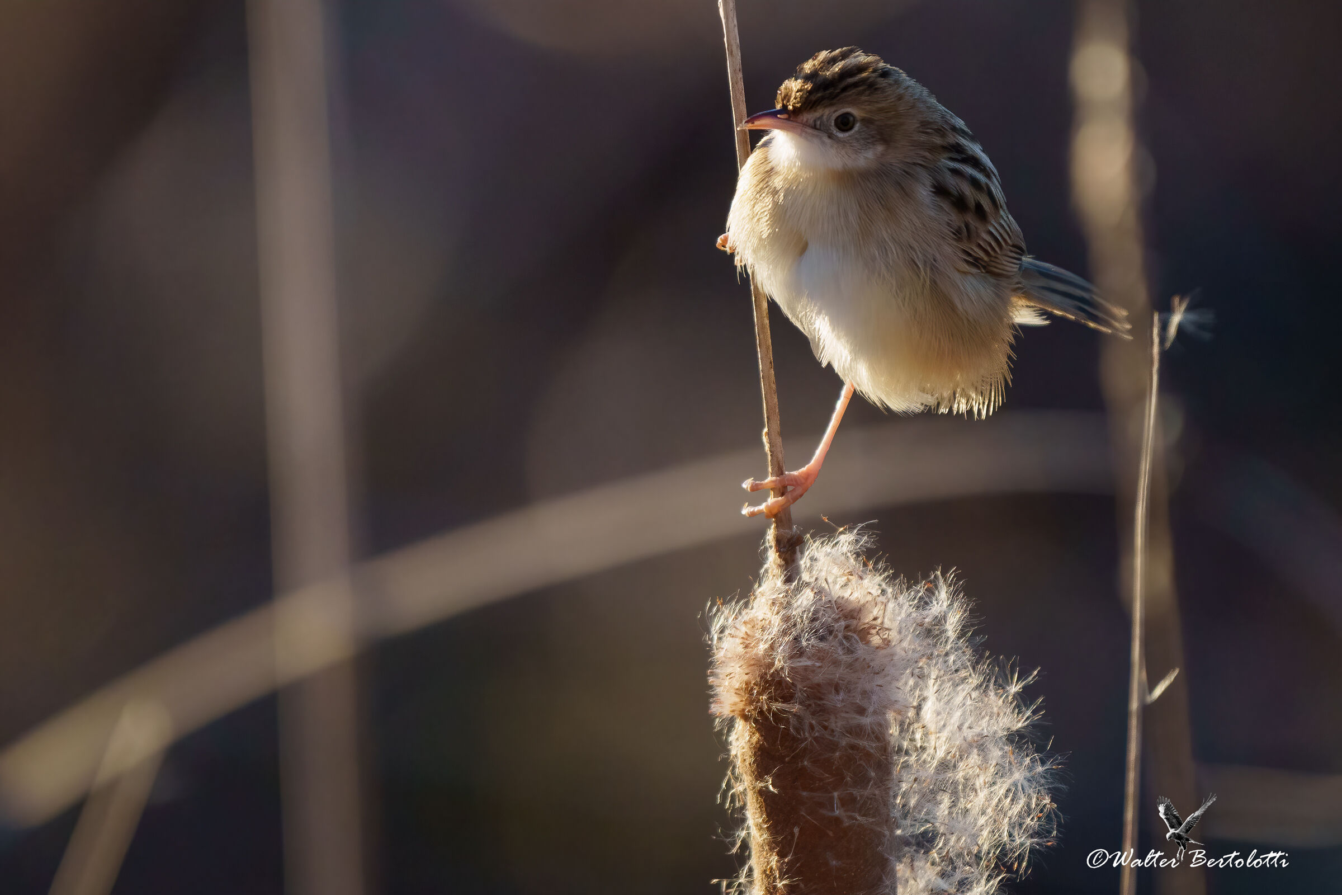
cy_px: 448
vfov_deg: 2.3
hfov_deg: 3.4
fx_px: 22365
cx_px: 671
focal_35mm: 600
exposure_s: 1/2500
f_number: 6.3
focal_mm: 600
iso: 4000
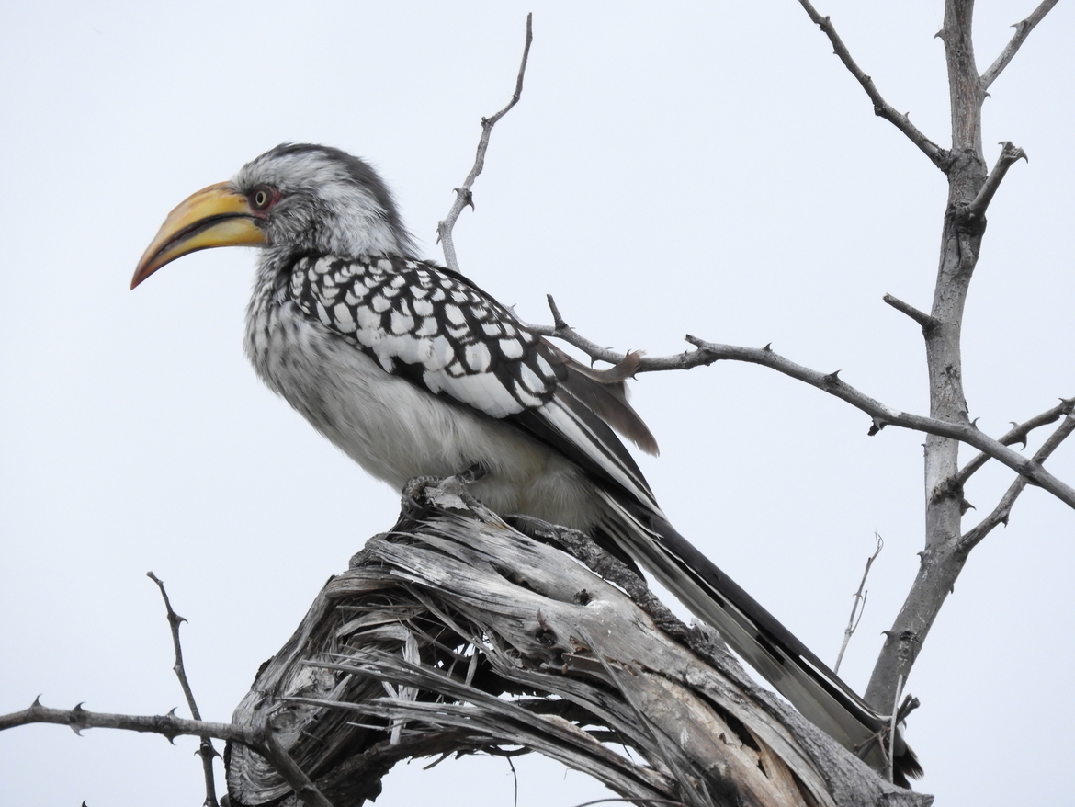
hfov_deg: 4.0
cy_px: 404
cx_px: 538
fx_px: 15531
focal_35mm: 500
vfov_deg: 3.0
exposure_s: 1/80
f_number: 5.6
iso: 400
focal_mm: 89.6
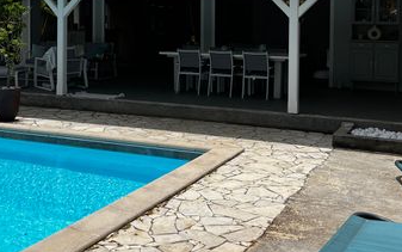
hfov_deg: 41.0
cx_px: 180
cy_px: 45
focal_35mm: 49
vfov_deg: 25.8
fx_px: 537
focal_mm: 5.1
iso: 50
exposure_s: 1/7874
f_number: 1.6
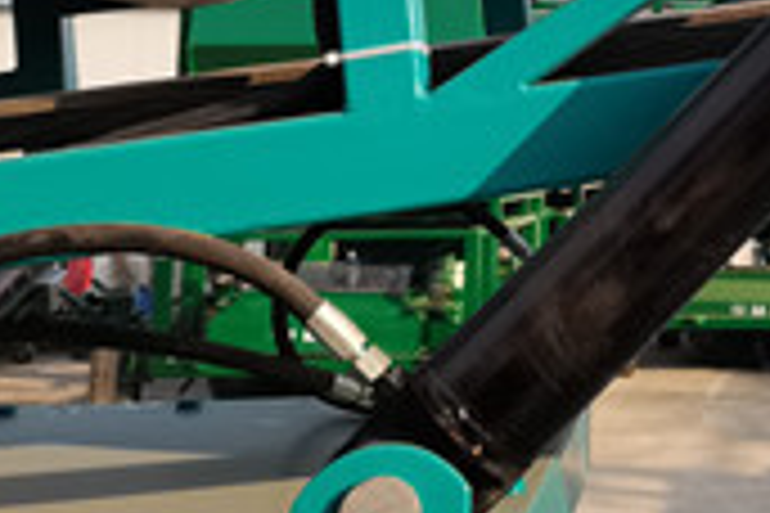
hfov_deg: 21.8
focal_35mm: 87
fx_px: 1861
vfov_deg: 15.1
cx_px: 896
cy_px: -135
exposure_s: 1/635
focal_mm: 5.58
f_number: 1.8
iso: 50
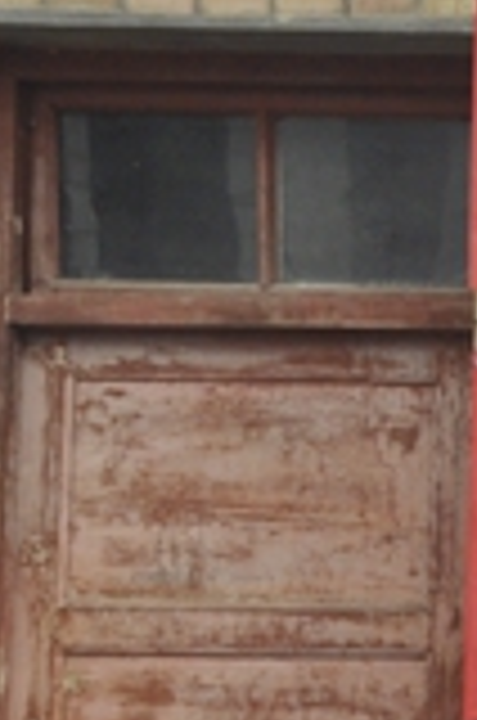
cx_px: 2002
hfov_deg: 6.0
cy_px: 670
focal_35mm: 186
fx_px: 3713
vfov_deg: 11.0
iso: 320
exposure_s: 1/125
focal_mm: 22
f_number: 11
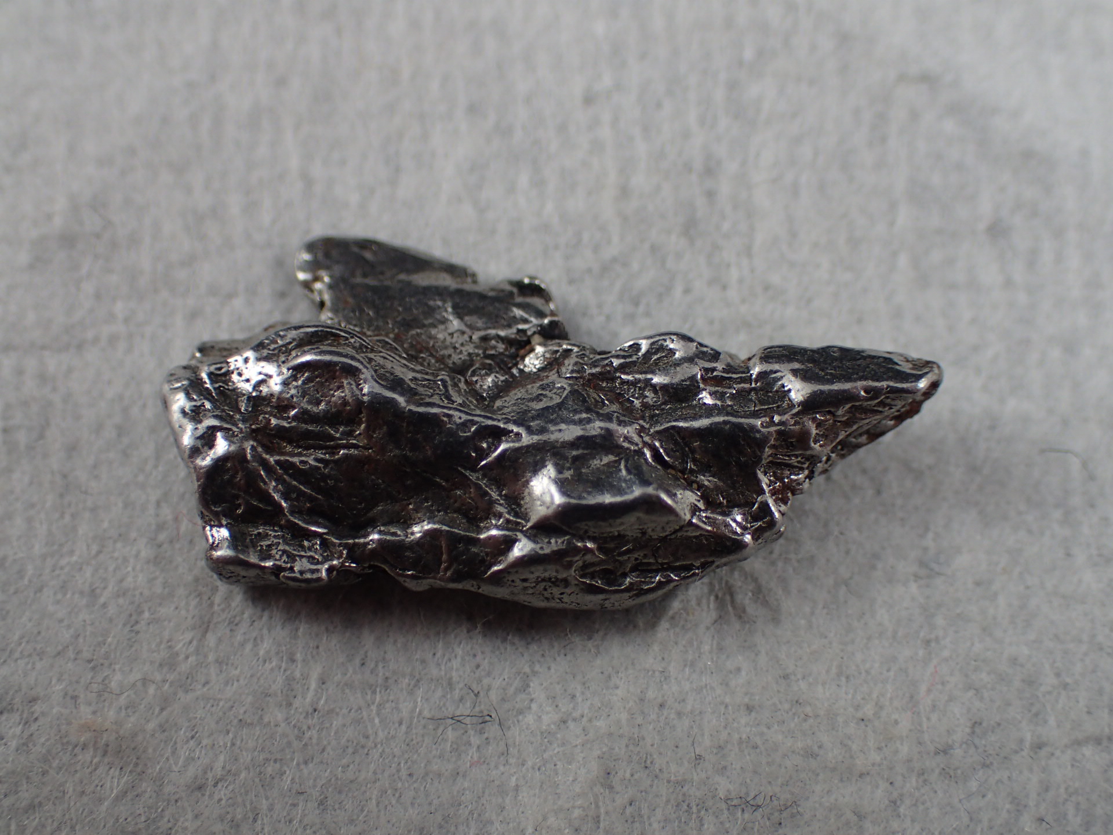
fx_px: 1961
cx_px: 556
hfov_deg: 31.7
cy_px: 418
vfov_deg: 24.0
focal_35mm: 61
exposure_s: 1/250
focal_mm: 11.01
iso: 200
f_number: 3.6
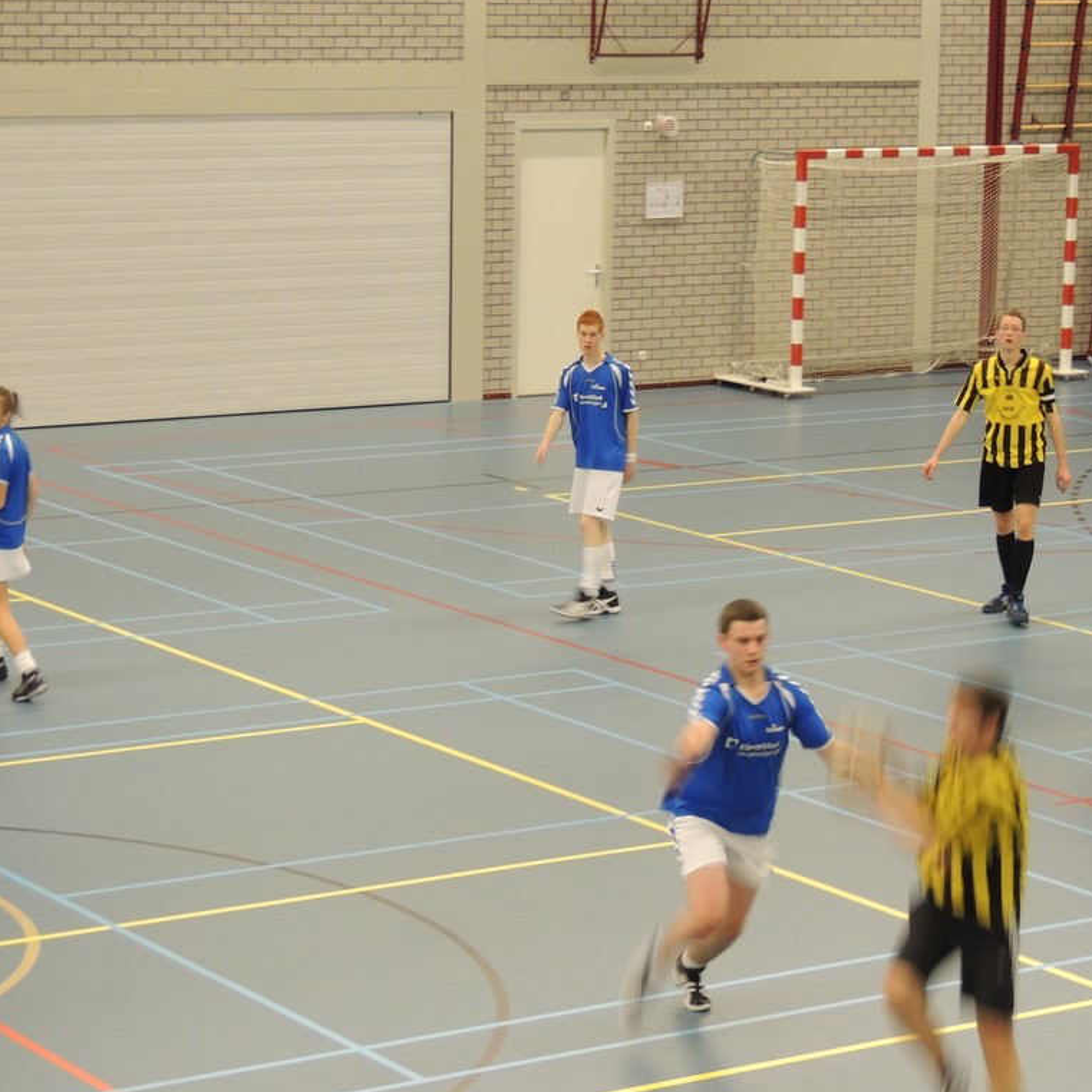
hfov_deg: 16.3
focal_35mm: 107
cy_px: 544
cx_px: 664
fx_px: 3819
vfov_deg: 16.3
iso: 400
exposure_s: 1/25
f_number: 4.1
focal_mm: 16
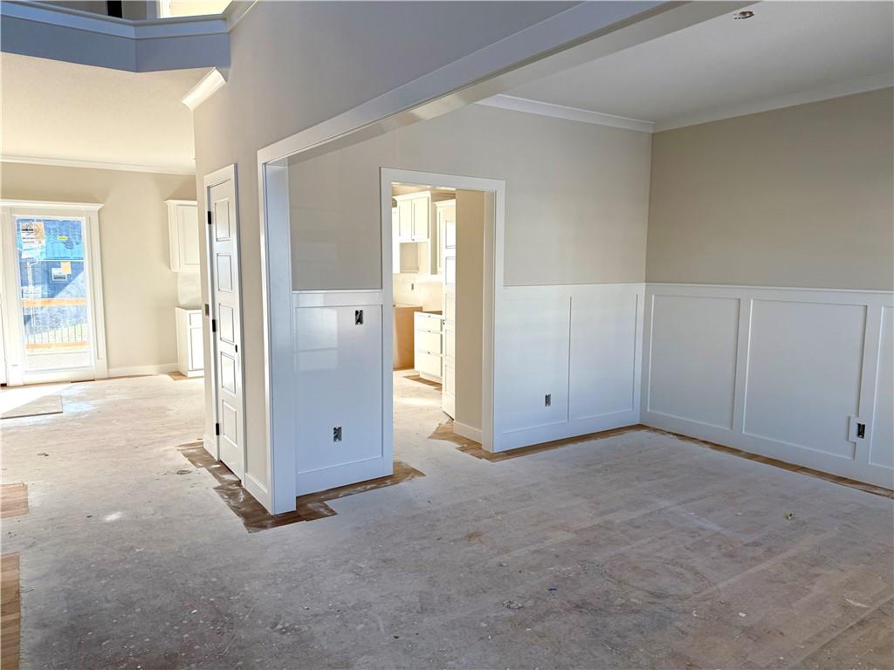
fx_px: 620
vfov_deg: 56.8
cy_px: 335
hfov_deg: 71.6
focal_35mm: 24
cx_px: 447
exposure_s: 1/510
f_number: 1.78
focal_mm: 6.76
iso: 100
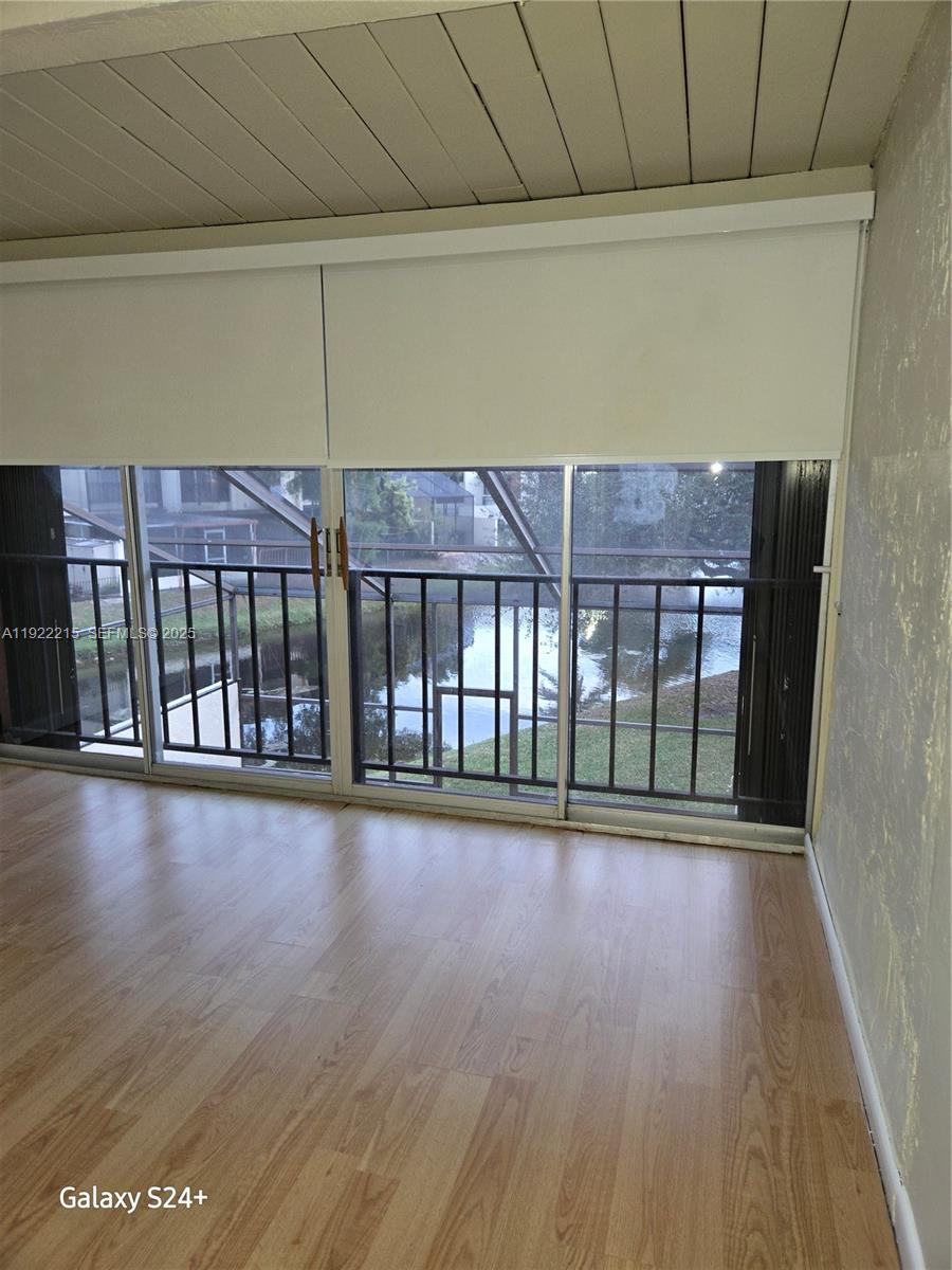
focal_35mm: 23
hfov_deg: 58.9
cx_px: 476
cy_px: 635
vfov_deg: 73.9
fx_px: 843
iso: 125
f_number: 1.8
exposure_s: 1/20
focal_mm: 5.4
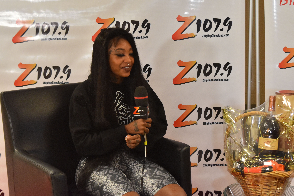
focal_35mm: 69
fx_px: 563
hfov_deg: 29.2
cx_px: 147
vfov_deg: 19.7
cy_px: 98
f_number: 5
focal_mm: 46
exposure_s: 1/60
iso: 1400
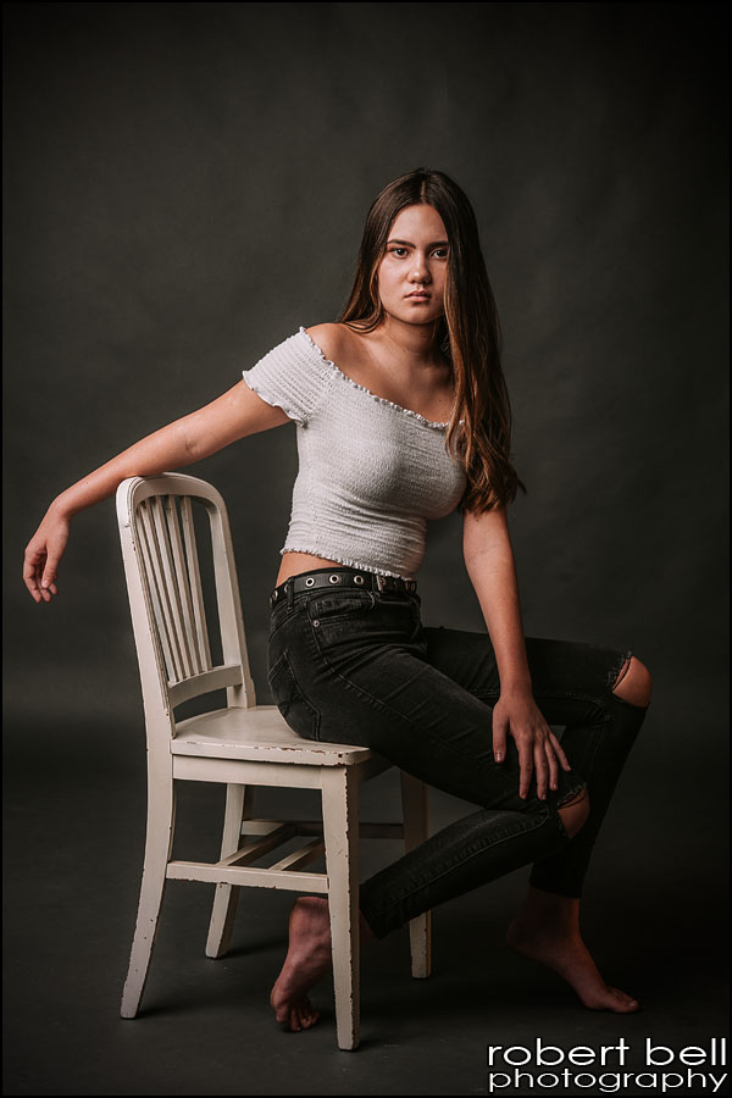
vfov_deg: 32.4
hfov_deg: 21.9
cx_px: 366
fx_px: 1891
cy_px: 549
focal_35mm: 62
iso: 200
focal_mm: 62
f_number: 6.3
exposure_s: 1/100
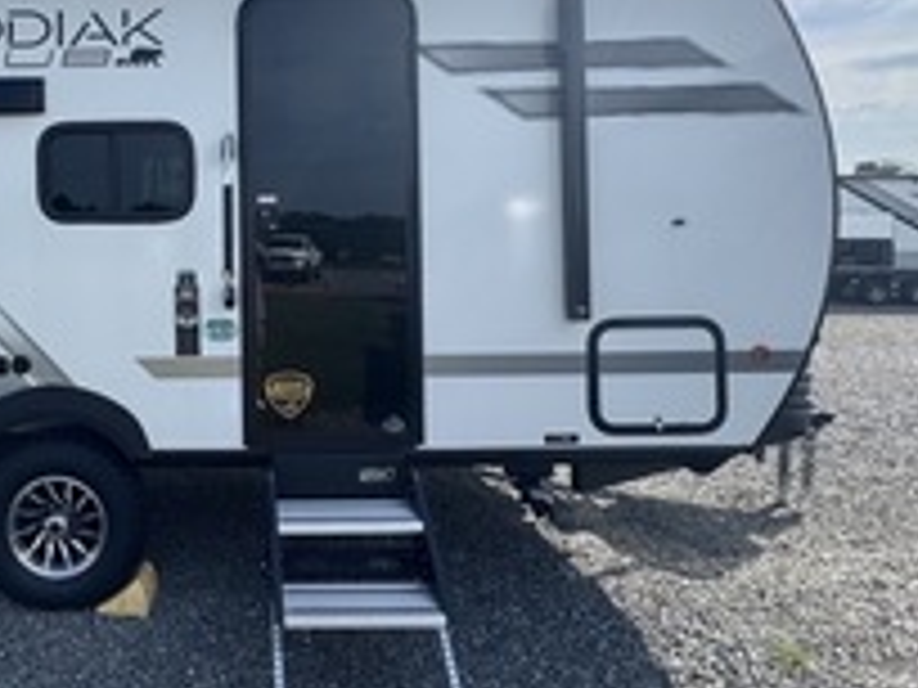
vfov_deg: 55.6
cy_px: 227
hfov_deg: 66.4
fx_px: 636
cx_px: 212
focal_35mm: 24
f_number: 2.2
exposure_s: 1/1323
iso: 50
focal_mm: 2.22
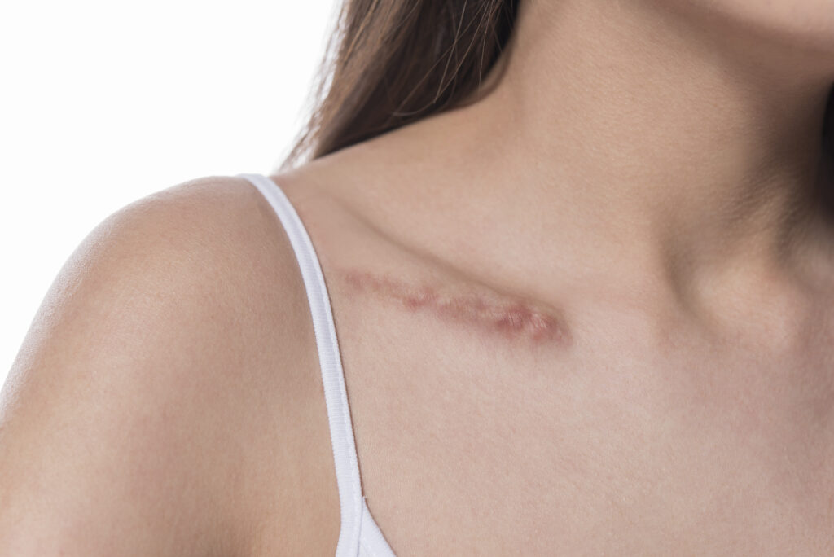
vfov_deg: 22.7
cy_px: 278
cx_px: 417
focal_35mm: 60
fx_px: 1391
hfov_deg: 33.4
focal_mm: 60
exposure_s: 1/125
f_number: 6.3
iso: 160
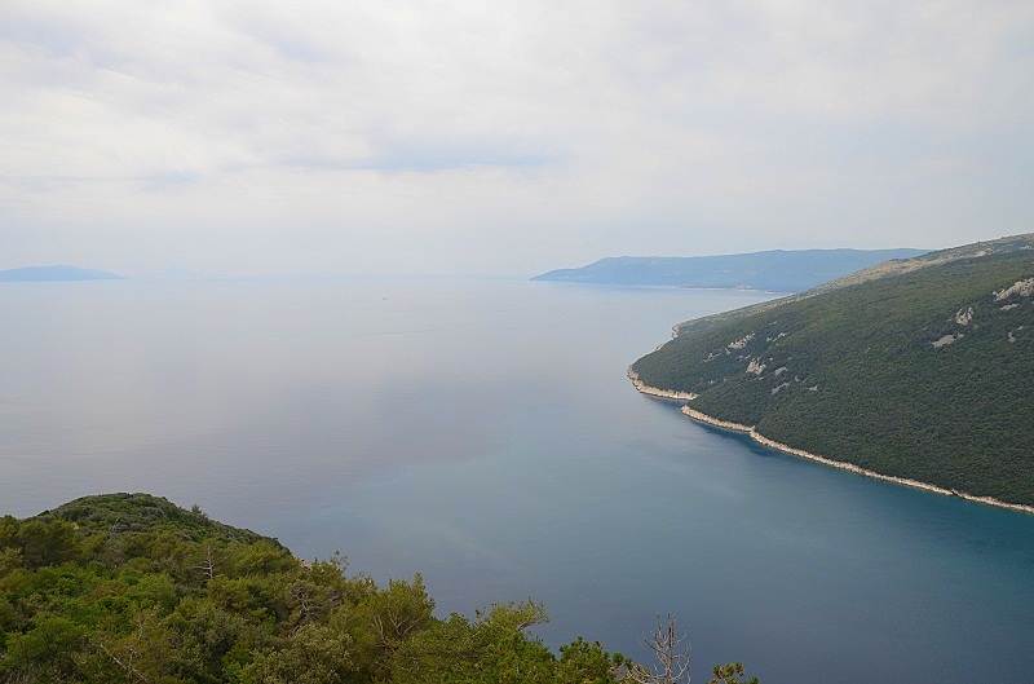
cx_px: 517
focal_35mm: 27
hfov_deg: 67.5
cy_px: 342
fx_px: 774
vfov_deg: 47.7
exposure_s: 1/250
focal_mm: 18
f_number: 8
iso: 110
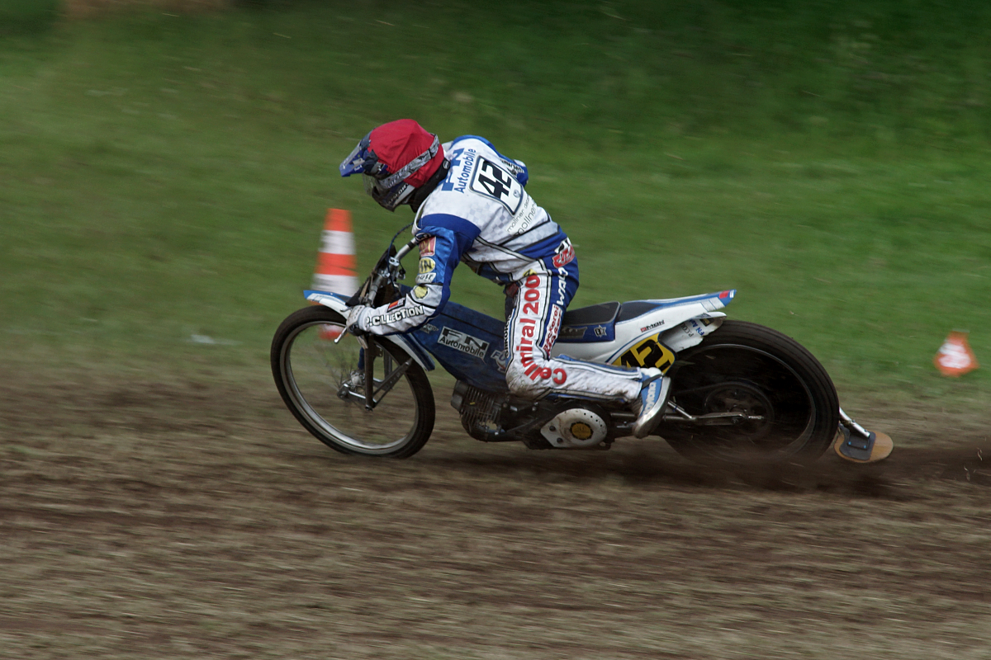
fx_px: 8258
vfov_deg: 4.6
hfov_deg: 6.9
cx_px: 496
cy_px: 330
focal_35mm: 300
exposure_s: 1/320
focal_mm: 200
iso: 160
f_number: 8
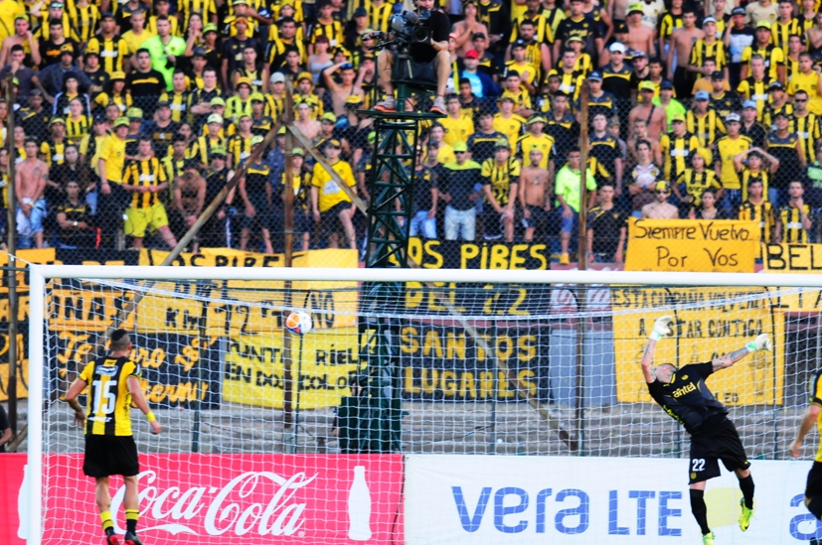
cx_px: 450
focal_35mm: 557
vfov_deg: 2.5
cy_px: 319
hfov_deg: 3.7
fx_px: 12701
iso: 800
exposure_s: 1/500
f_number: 2.8
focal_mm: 300
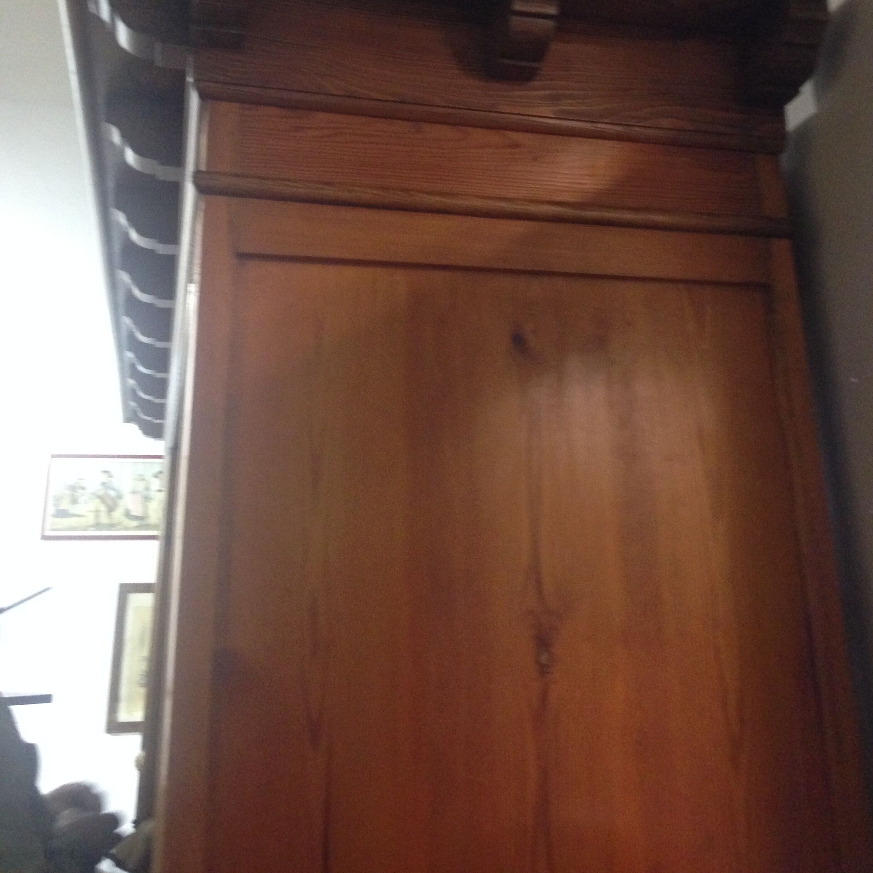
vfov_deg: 42.3
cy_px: 291
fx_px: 1113
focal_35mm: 39
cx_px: 437
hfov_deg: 42.8
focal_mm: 4.12
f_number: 2.4
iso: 400
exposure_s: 1/15
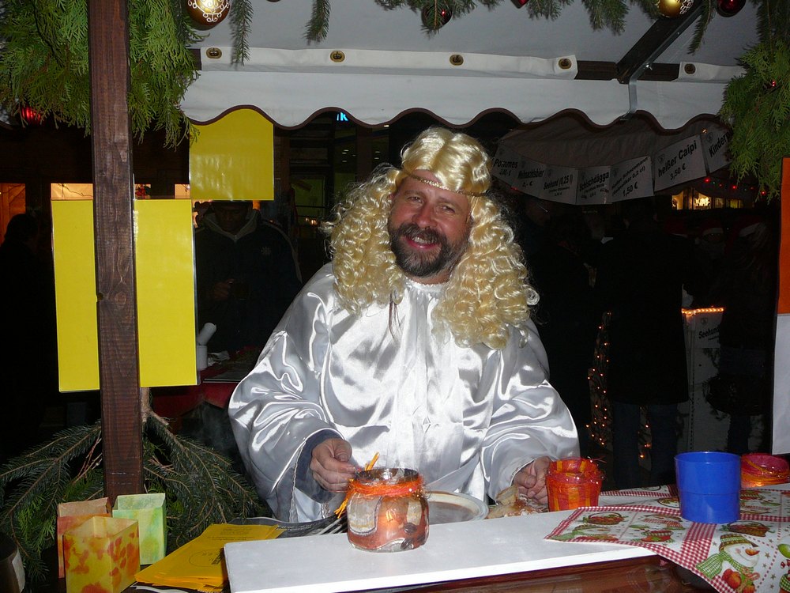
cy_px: 296
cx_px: 395
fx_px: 799
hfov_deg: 52.6
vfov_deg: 40.7
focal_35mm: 35
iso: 100
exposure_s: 1/30
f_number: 2.8
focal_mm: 5.2
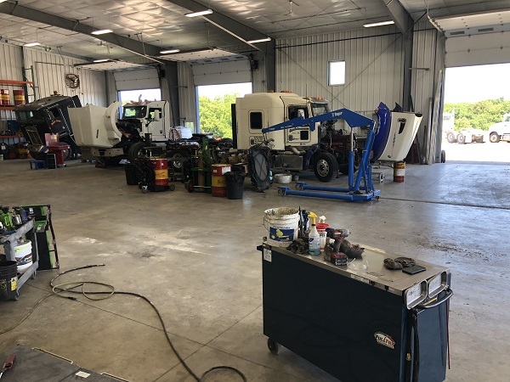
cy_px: 191
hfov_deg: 63.4
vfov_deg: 49.7
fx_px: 413
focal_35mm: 28
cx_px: 255
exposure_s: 1/120
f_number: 1.8
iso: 64
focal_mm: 4
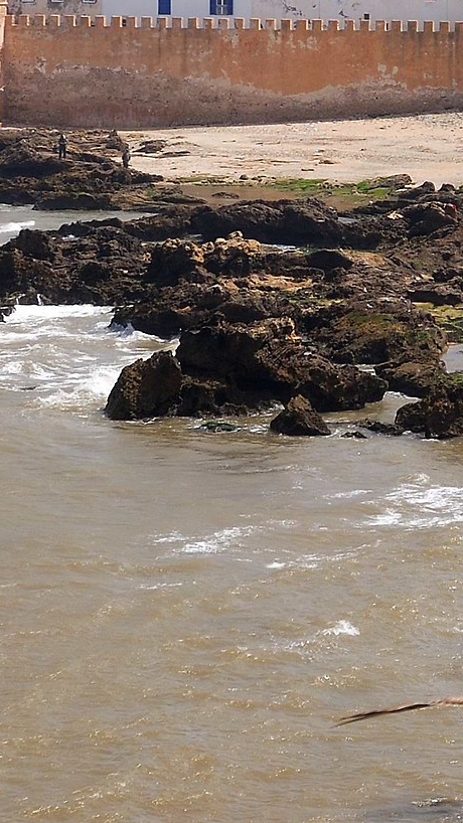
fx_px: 3526
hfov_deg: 7.5
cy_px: 55
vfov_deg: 13.2
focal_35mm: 162
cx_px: 351
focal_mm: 35
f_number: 8
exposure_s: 1/250
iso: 100
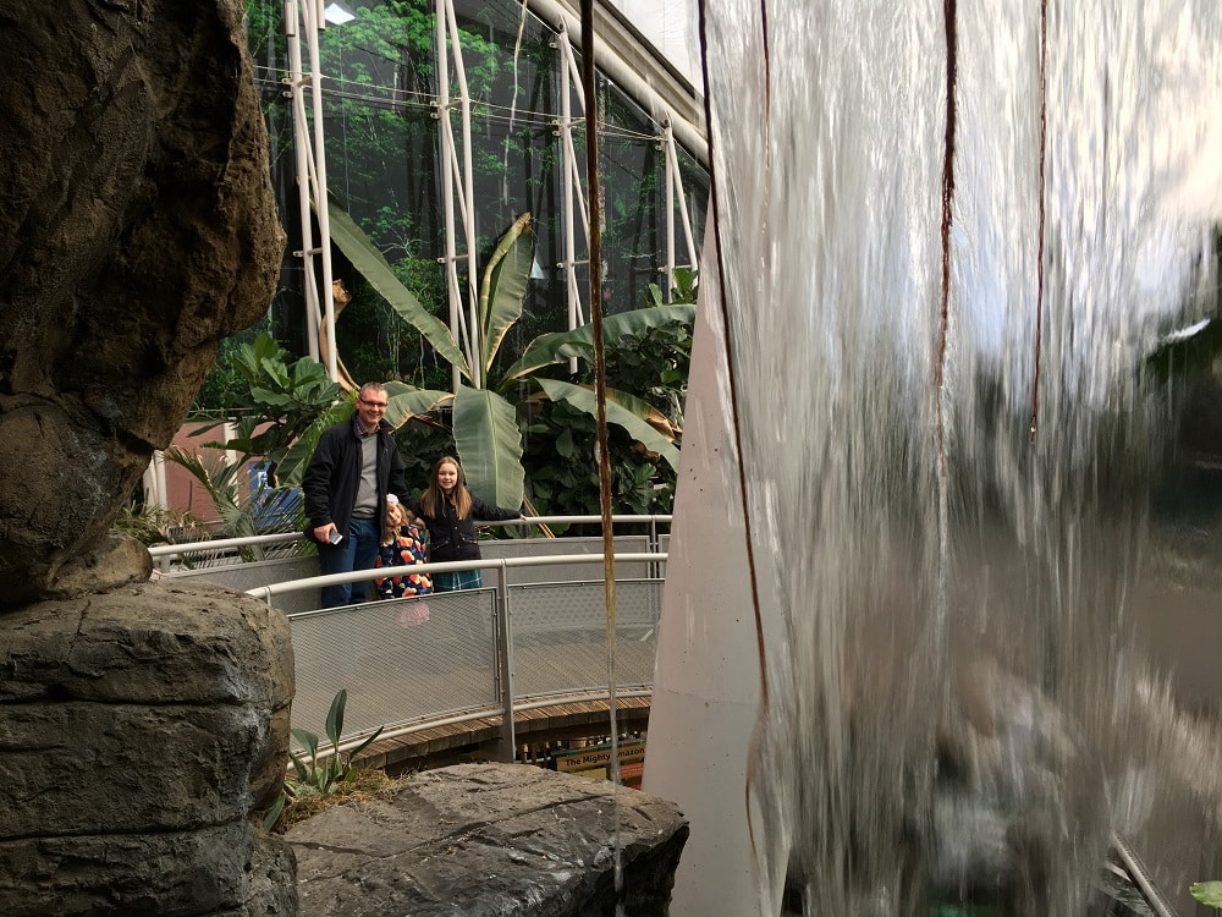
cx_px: 611
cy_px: 458
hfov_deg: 61.7
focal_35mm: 29
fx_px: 1024
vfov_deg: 48.2
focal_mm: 4.15
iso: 32
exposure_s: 1/100
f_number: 2.2
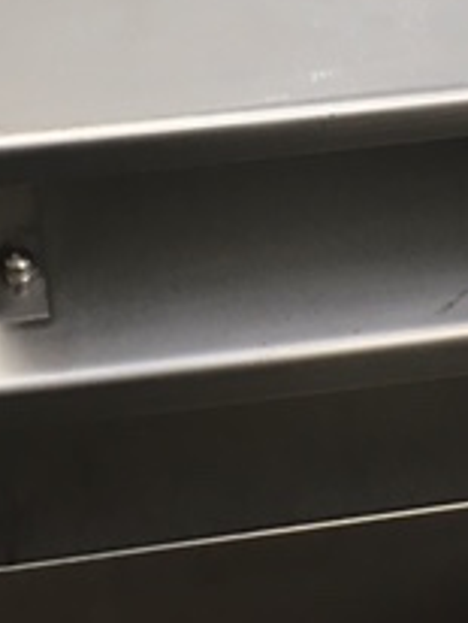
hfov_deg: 16.4
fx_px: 1619
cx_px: 266
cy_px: 197
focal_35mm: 90
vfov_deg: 21.6
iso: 80
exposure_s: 1/33
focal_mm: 4.15
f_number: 2.2
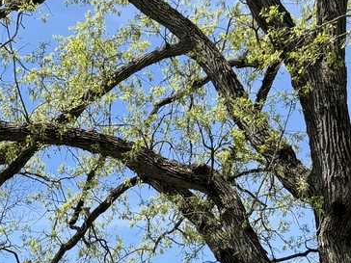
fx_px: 963
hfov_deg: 19.8
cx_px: -25
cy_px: 462
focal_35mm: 95
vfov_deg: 14.0
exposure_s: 1/2604
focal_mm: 6.76
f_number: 1.78
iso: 80
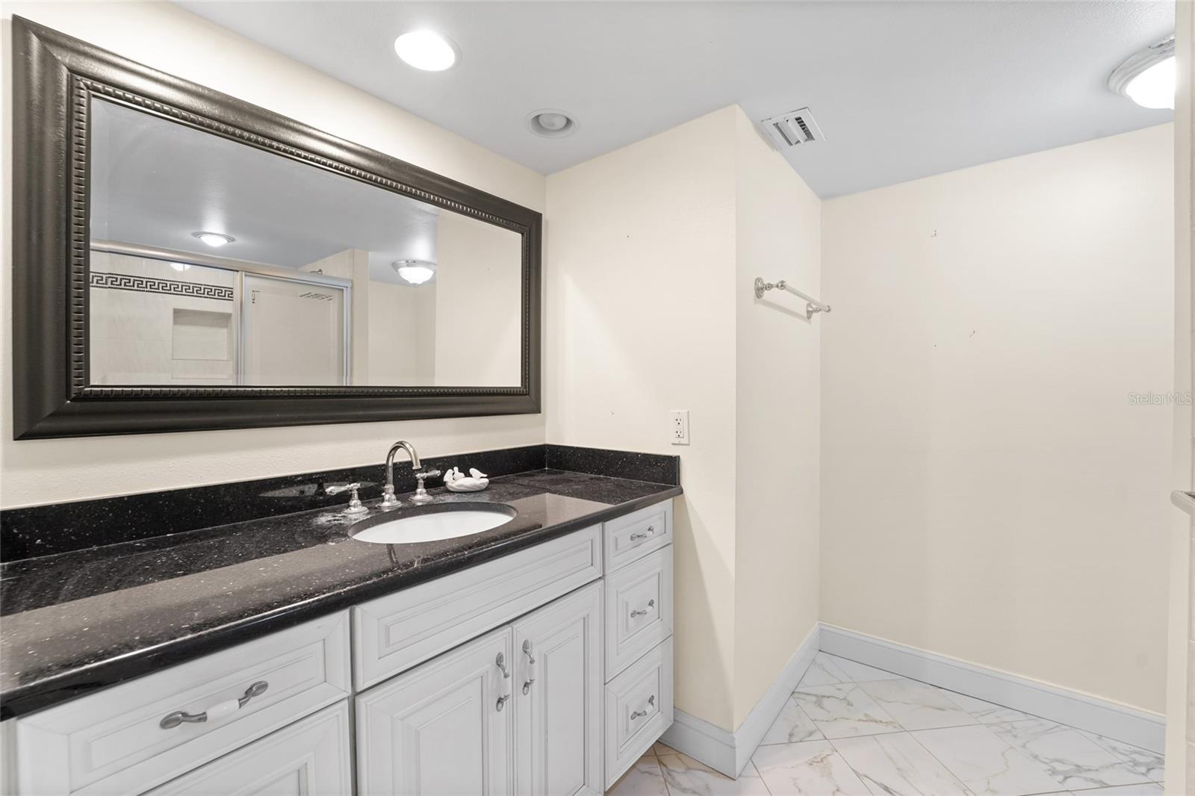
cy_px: 398
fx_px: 465
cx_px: 598
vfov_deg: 81.2
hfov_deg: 104.3
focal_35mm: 14
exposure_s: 1/2
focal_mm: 14
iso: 200
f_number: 8
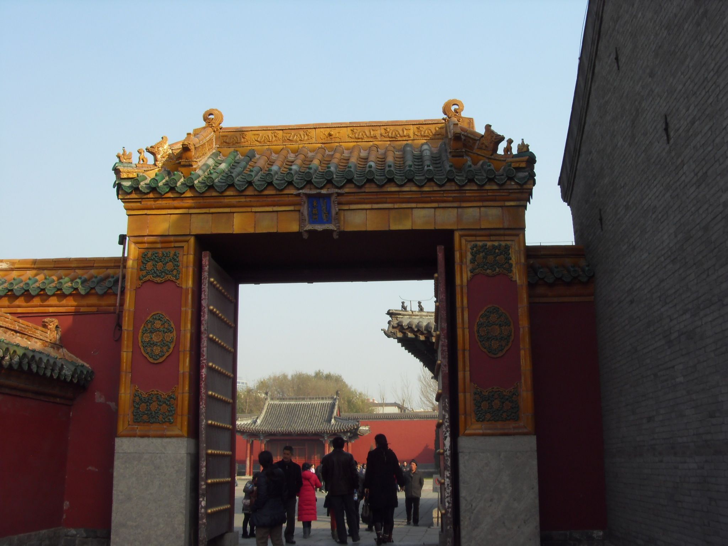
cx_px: 364
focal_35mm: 39
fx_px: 820
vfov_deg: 36.8
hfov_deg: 47.9
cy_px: 273
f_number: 6.2
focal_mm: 6.6
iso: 80
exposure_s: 1/125
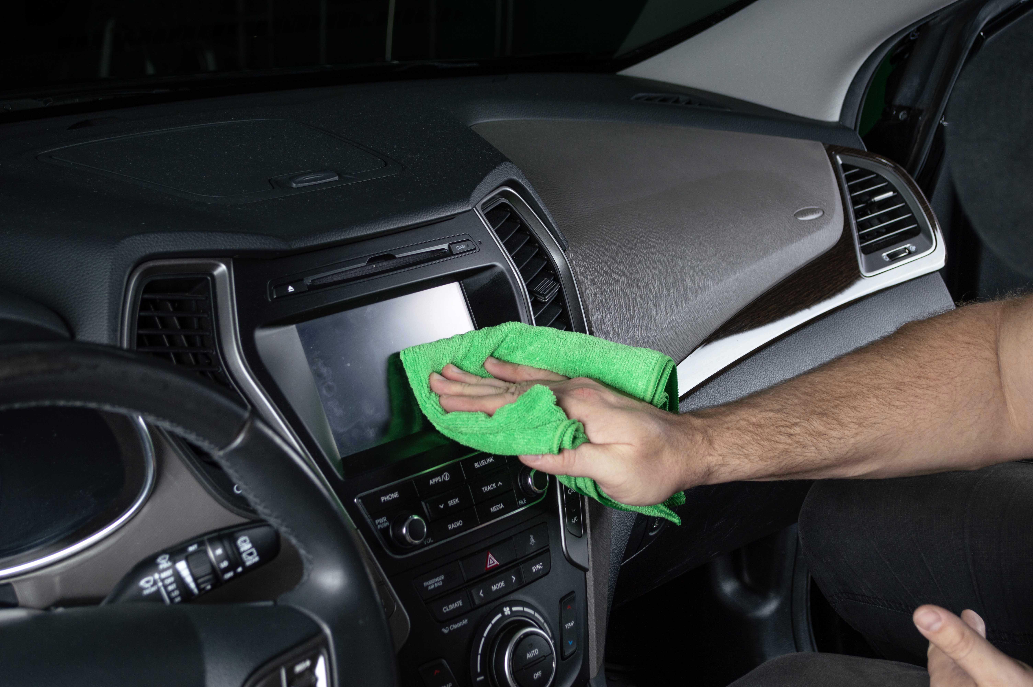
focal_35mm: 54
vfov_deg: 25.0
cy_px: 344
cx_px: 516
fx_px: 1548
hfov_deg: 36.9
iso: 200
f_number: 5.6
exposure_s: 1/200
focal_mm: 36
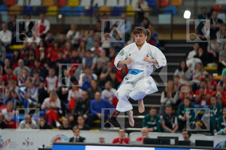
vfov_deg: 7.6
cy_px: 75
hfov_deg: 11.4
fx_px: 1136
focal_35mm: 181
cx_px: 113
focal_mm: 181
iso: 1000
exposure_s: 1/500
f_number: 2.8
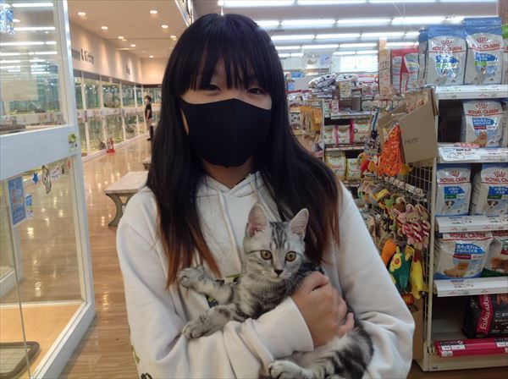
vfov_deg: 40.6
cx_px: 254
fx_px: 513
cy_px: 190
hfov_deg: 52.7
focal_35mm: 35
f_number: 2.4
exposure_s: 1/40
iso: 50
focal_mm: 4.28
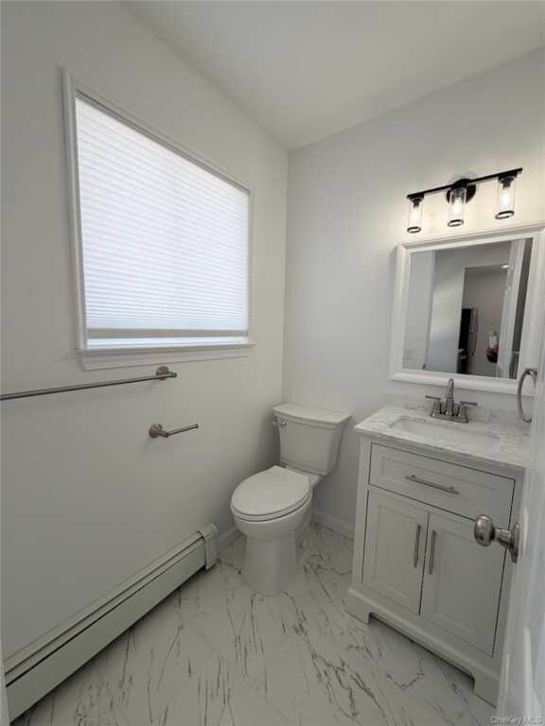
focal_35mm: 14
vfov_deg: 102.1
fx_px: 294
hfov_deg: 85.7
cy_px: 363
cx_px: 272
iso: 32
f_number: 2.2
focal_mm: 2.22
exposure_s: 1/120
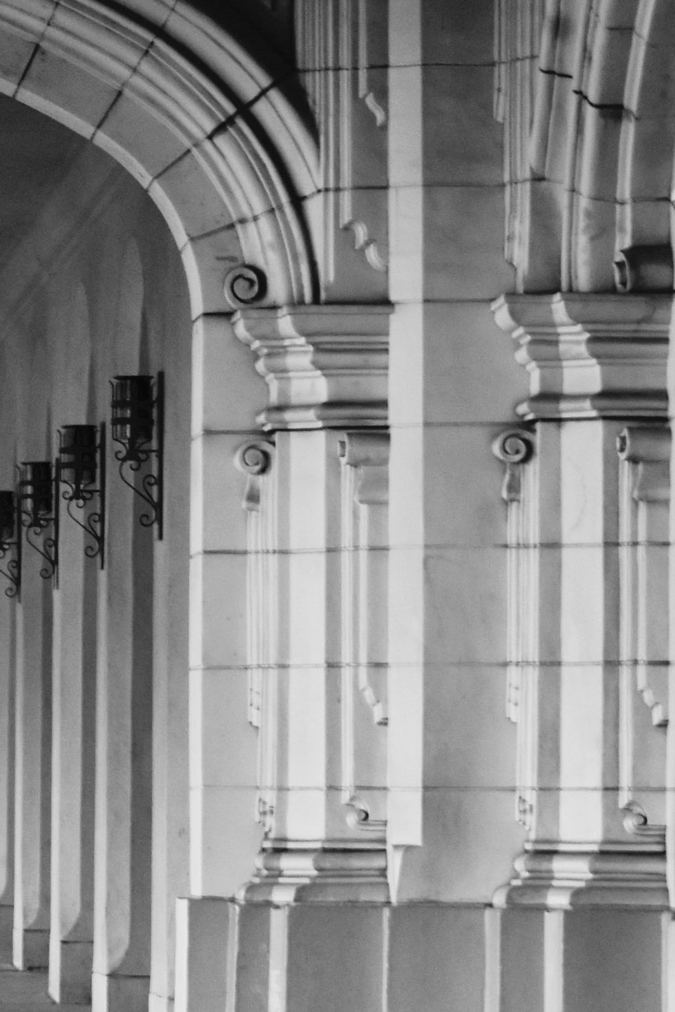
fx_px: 6693
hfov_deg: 5.7
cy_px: 584
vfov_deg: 8.6
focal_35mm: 238
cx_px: -300
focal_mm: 48
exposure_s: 1/100
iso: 800
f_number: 5.3
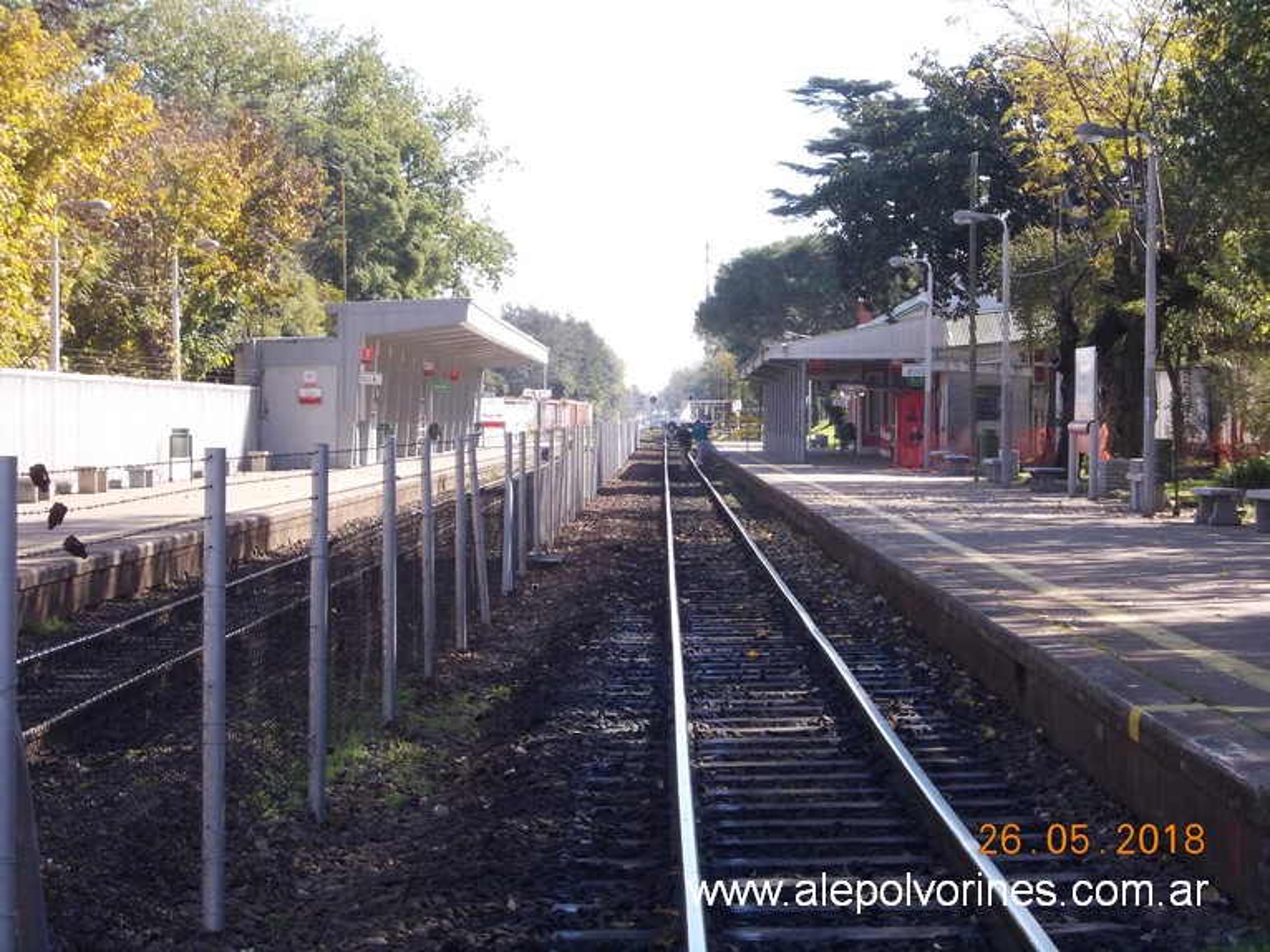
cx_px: 635
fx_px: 3521
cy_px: 476
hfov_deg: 20.4
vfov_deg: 15.4
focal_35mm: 96
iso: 200
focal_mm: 13.6
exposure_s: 1/320
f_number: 5.3
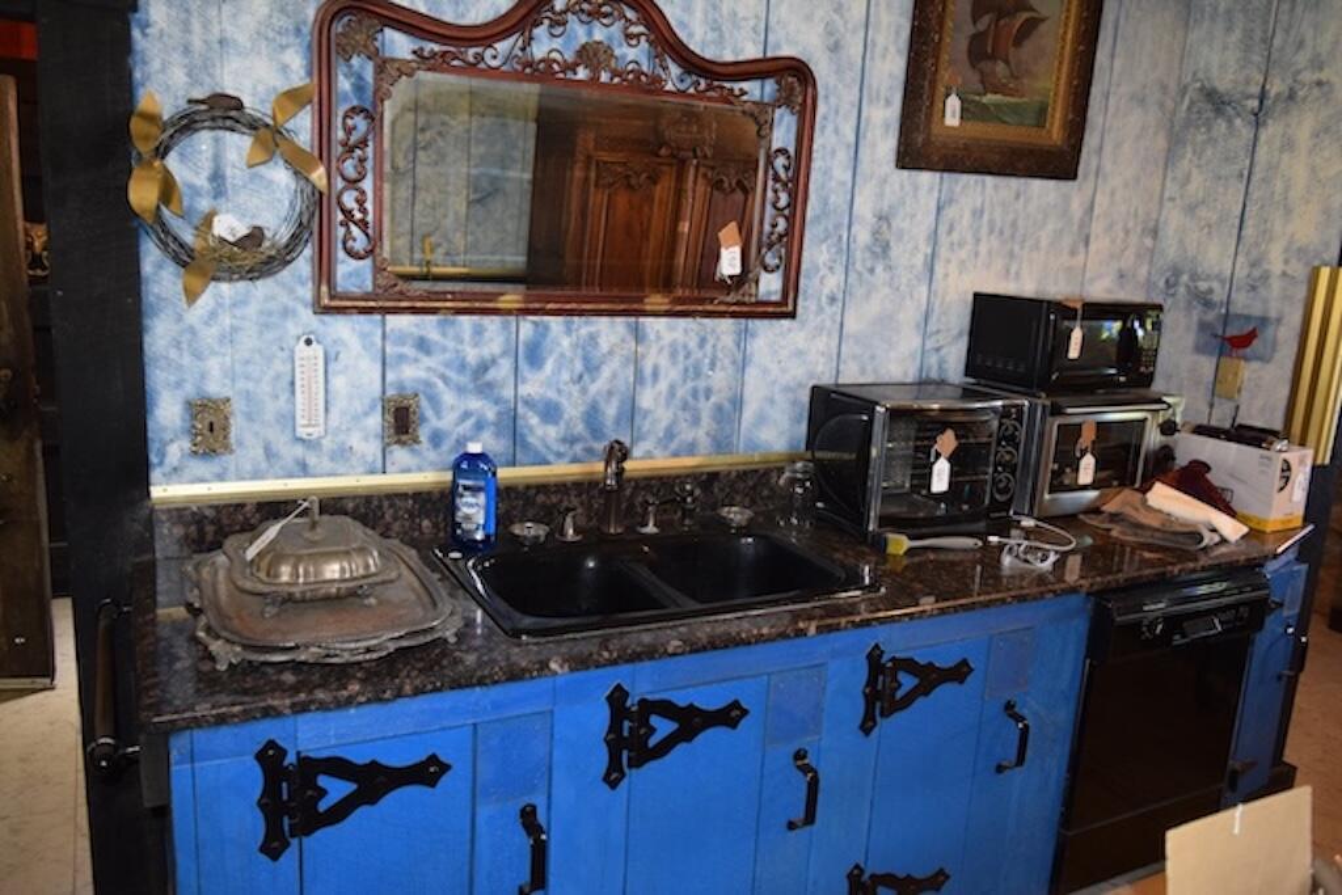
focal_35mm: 27
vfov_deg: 47.9
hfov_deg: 67.4
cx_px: 671
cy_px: 448
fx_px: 1007
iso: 1600
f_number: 3.5
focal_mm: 18
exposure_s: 1/60
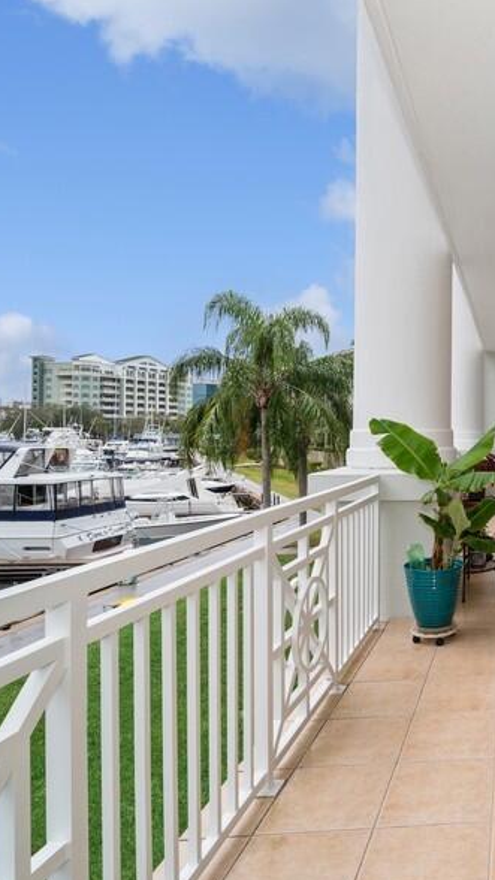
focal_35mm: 24
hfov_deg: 38.4
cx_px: 560
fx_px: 560
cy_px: 439
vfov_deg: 76.3
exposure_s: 1/125
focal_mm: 15
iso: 200
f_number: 8
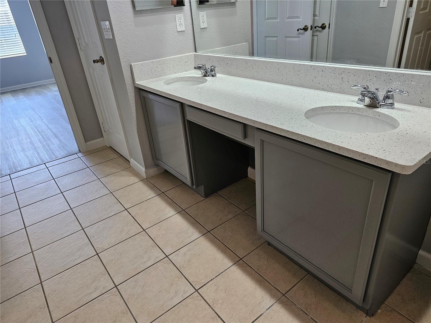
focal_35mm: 23
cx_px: 216
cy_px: 162
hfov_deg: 73.9
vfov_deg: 58.9
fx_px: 286
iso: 160
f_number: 1.7
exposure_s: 1/120
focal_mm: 6.3
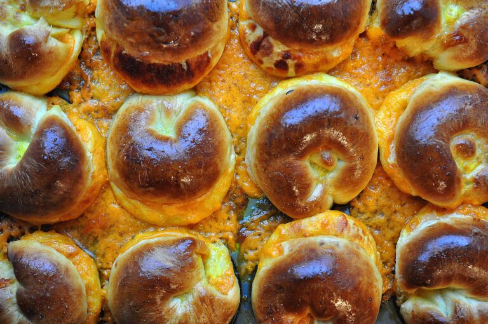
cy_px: 162
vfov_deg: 22.6
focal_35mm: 60
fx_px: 812
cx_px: 244
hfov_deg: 33.4
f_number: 4
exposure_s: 1/30
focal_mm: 40
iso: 800
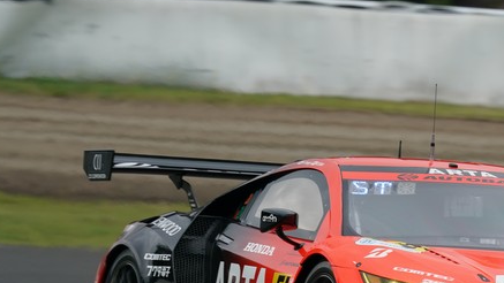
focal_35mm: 799
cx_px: 400
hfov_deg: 2.7
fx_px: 10680
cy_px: 243
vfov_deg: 1.5
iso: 500
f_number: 14
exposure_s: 1/250
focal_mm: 463
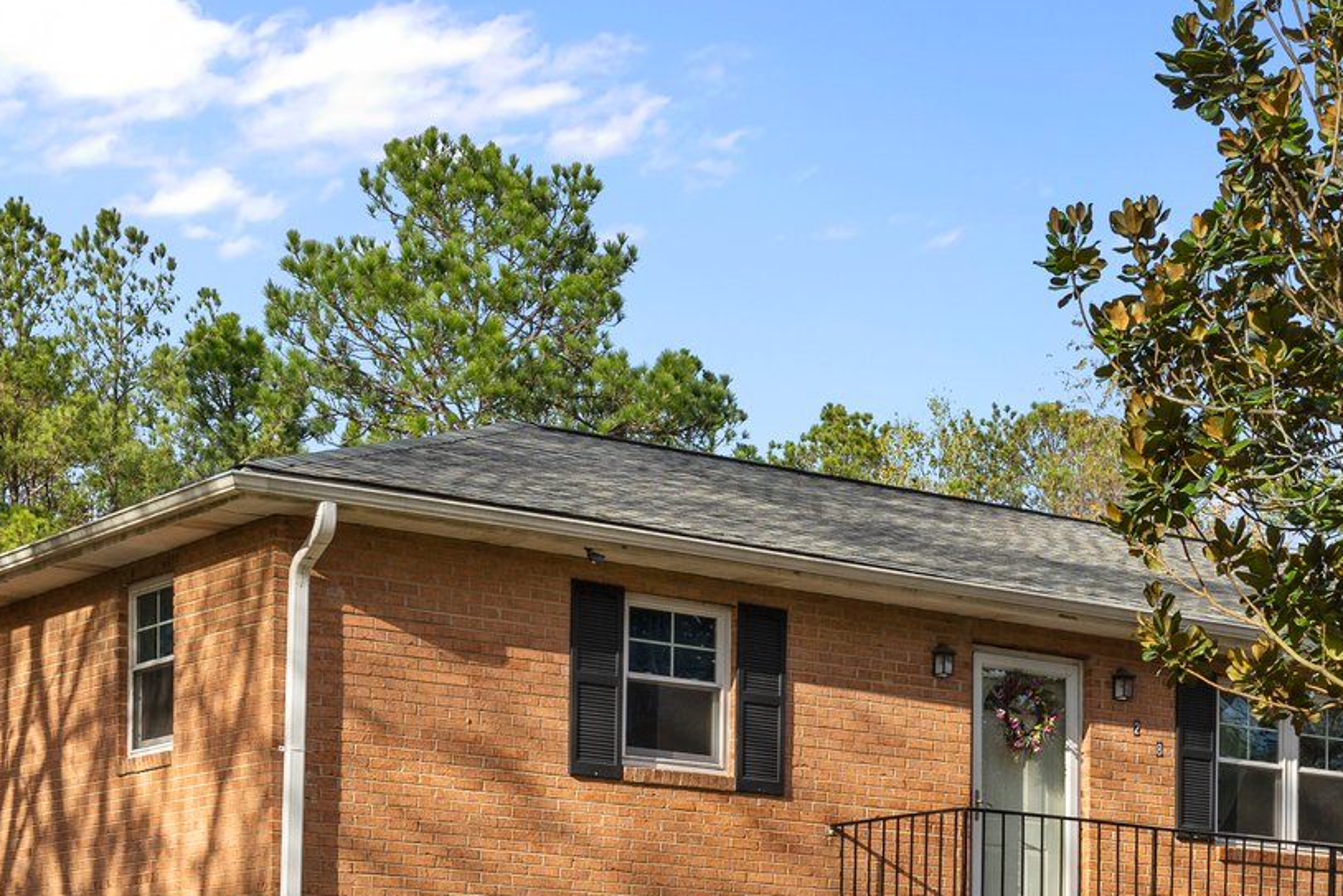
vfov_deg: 16.3
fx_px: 3097
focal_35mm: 83
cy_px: 752
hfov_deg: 24.0
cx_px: 1097
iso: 100
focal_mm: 33
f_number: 8
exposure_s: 1/320
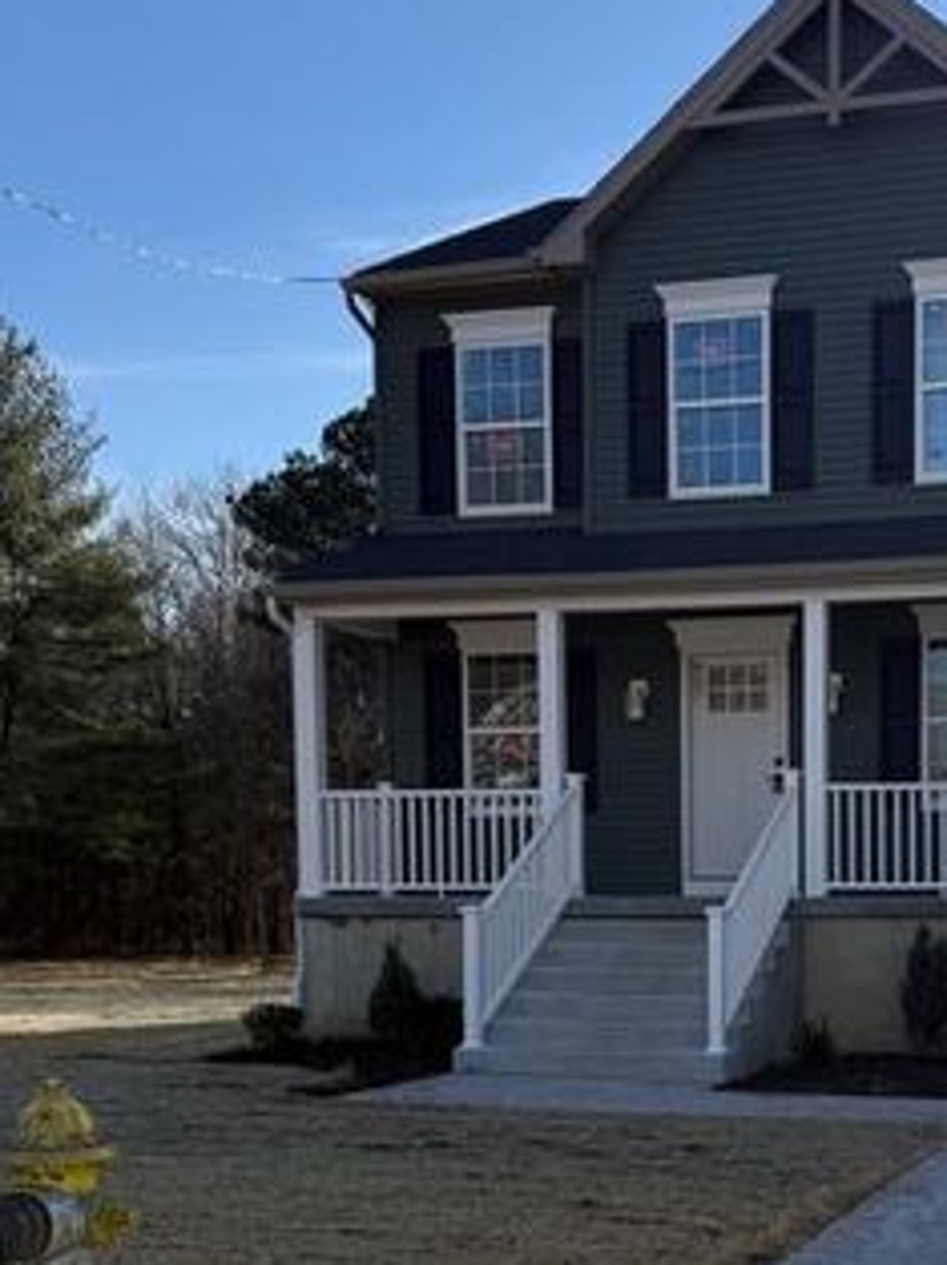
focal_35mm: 51
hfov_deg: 27.4
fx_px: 1863
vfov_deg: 36.3
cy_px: 1009
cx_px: 862
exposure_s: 1/5319
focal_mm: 6.76
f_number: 1.78
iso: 100
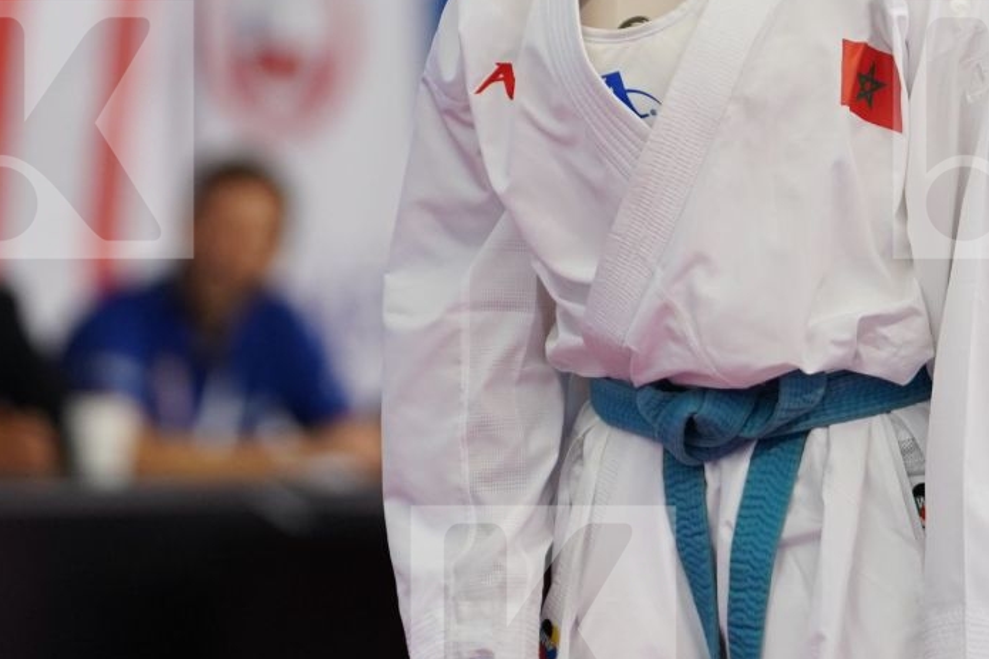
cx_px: 544
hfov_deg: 4.0
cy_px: 130
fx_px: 14226
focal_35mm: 518
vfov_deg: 2.7
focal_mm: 200
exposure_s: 1/1000
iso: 1600
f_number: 2.8
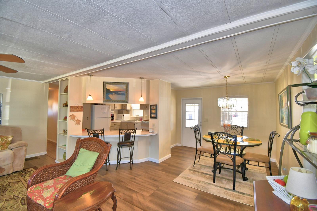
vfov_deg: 77.3
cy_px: 106
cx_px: 158
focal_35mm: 15
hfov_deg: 100.4
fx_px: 132
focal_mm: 10
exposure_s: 1/40
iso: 200
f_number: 4.5
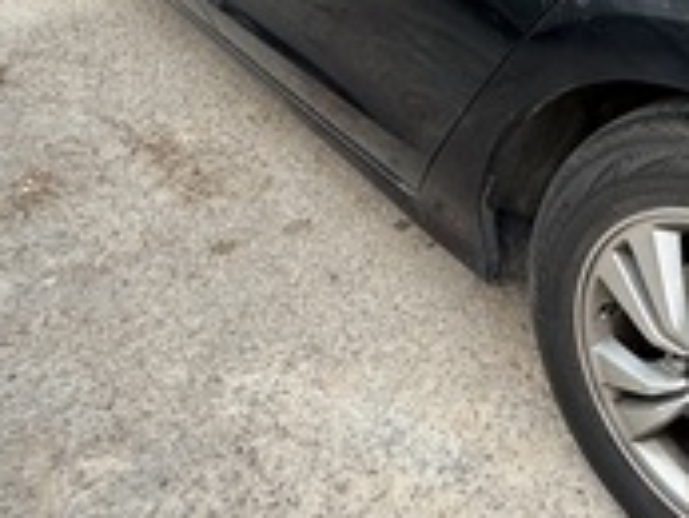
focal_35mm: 37
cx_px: 659
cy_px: 181
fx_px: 737
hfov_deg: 44.1
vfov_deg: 38.4
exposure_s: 1/121
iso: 160
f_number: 2.2
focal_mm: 2.22
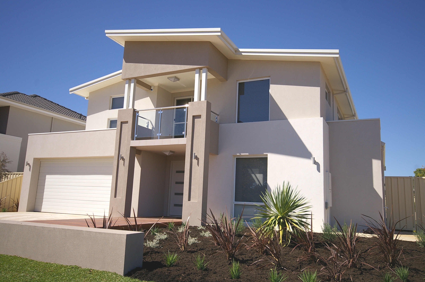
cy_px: 141
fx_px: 354
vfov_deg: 43.5
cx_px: 212
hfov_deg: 62.0
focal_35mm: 30
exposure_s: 1/500
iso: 200
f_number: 8
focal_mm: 20
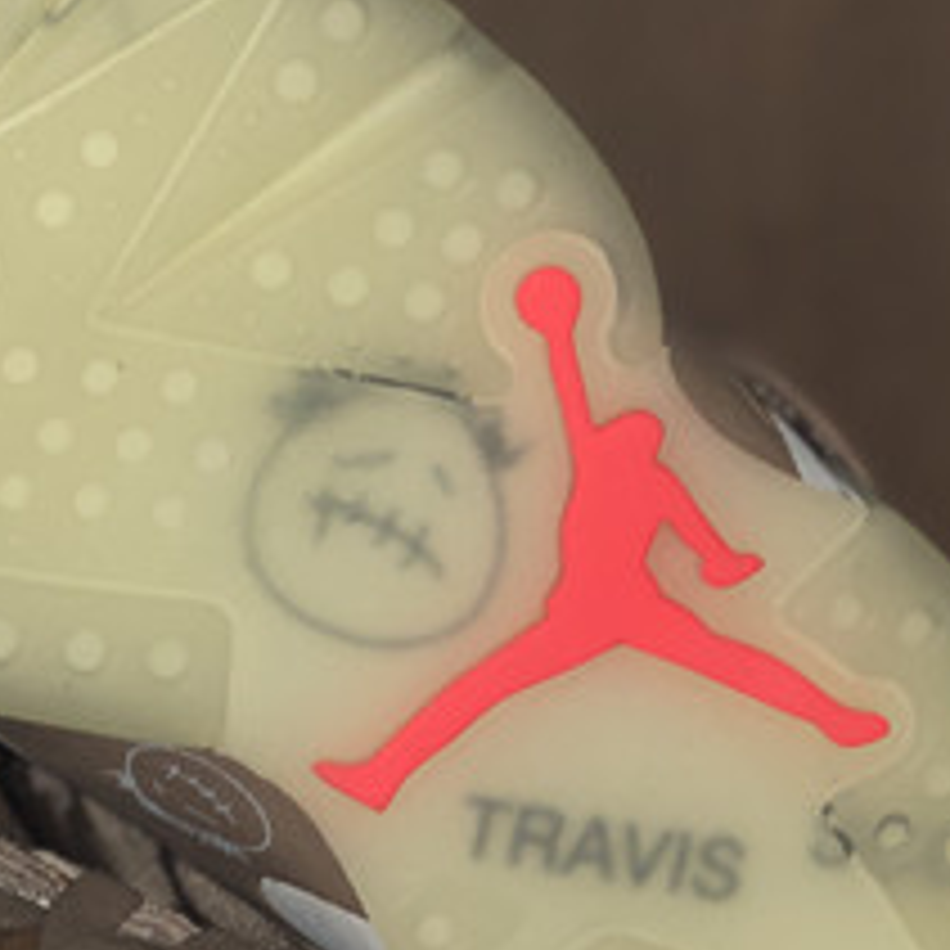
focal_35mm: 161
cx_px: -162
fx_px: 4999
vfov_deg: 10.8
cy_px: 768
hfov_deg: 10.7
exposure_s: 1/30
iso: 50
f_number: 2.4
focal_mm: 6
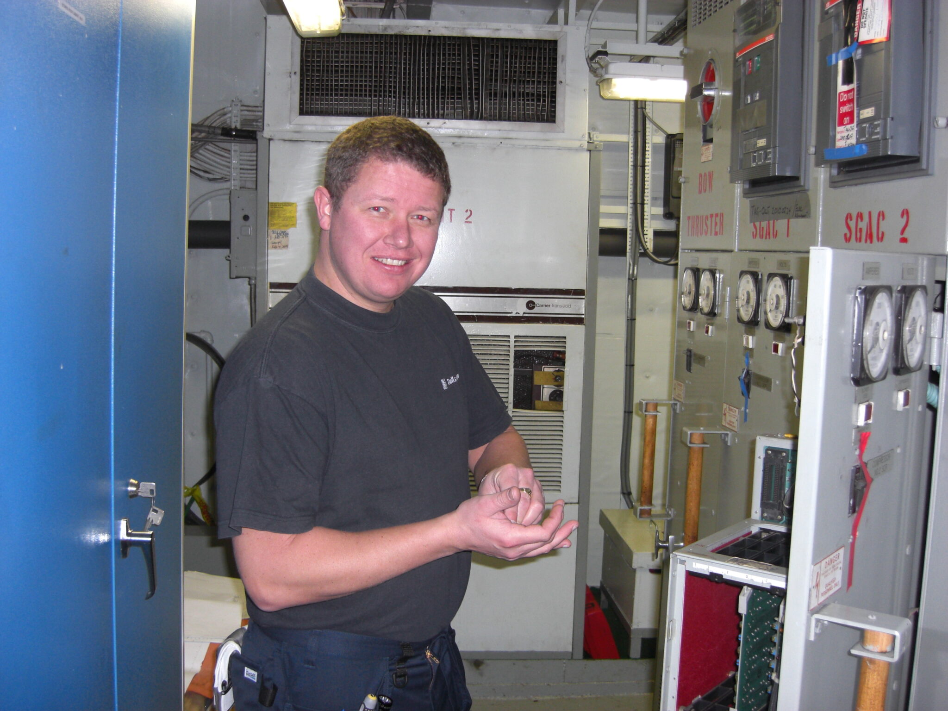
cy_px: 356
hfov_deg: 49.0
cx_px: 474
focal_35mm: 38
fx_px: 1041
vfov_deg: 37.7
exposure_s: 1/60
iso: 200
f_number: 2.8
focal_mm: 7.9
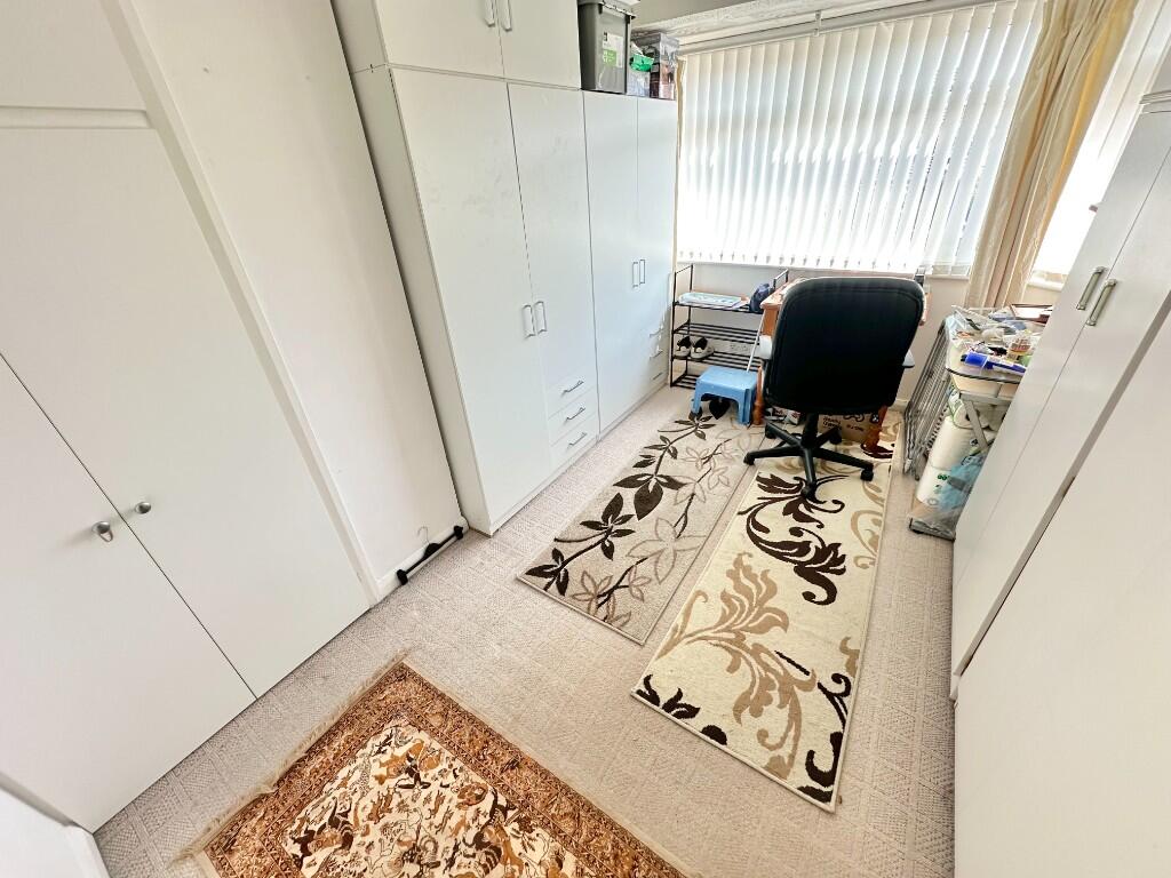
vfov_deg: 85.7
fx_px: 474
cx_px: 586
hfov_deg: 102.1
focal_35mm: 14
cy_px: 439
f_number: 2.2
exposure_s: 1/99
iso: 160
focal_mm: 2.22
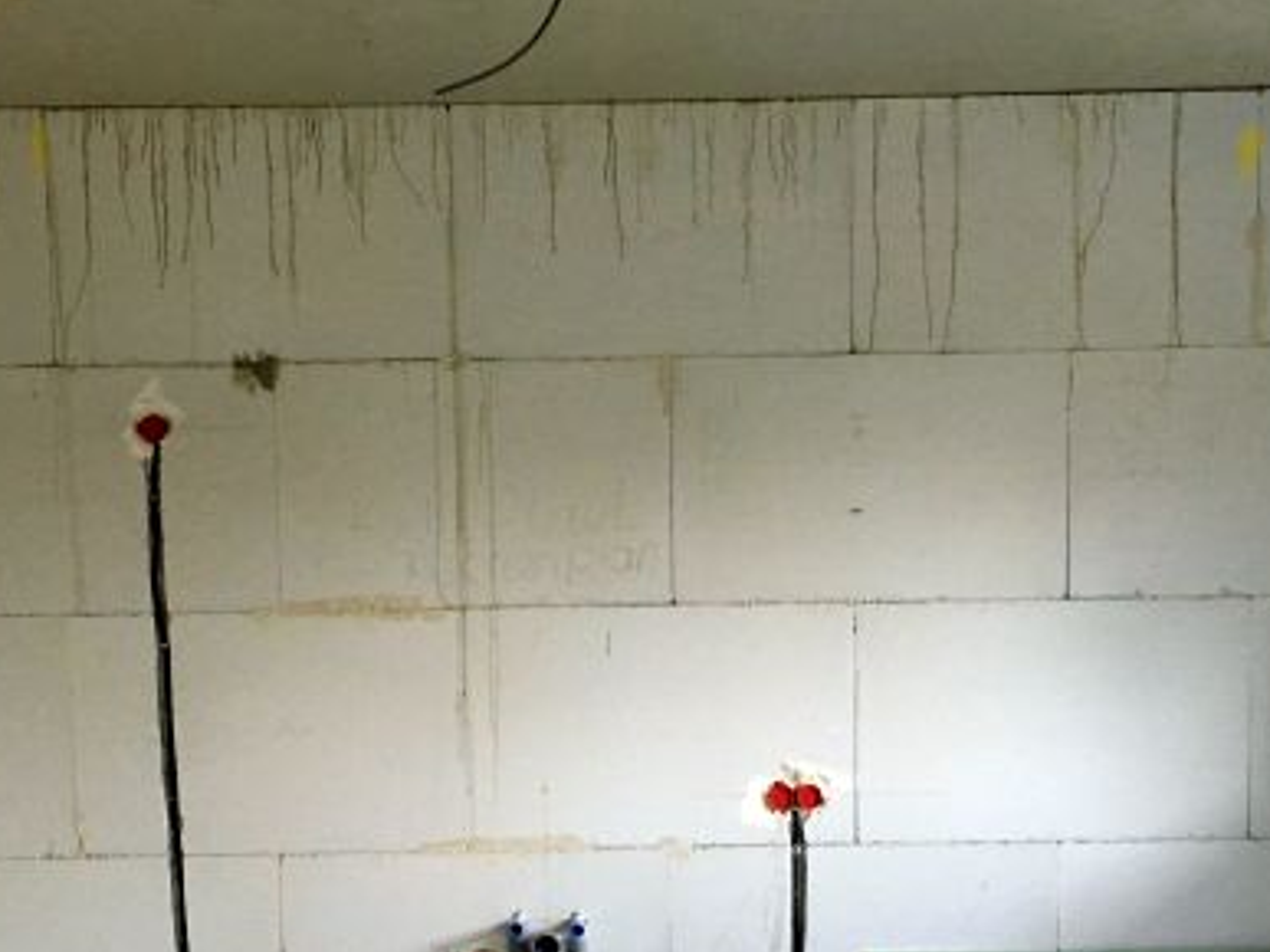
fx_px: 1760
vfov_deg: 29.9
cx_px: 584
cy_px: 670
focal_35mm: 48
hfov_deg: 39.6
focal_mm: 4.15
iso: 200
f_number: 2.2
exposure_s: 1/33
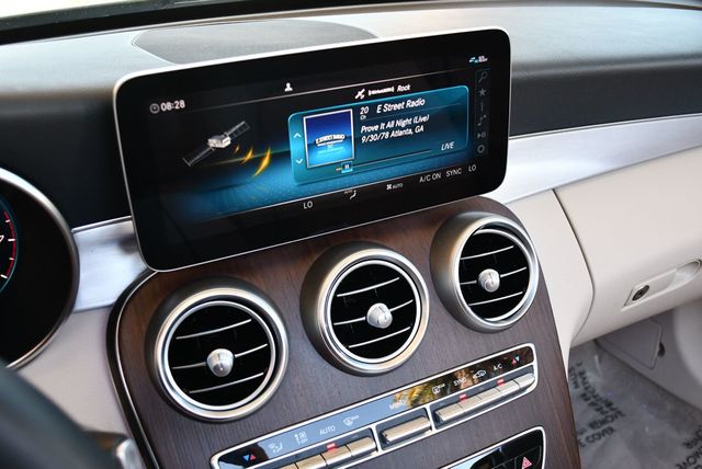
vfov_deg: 36.9
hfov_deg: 53.1
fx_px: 703
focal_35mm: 36
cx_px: 351
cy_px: 234
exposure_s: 1/250
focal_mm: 18
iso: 720
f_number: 3.5
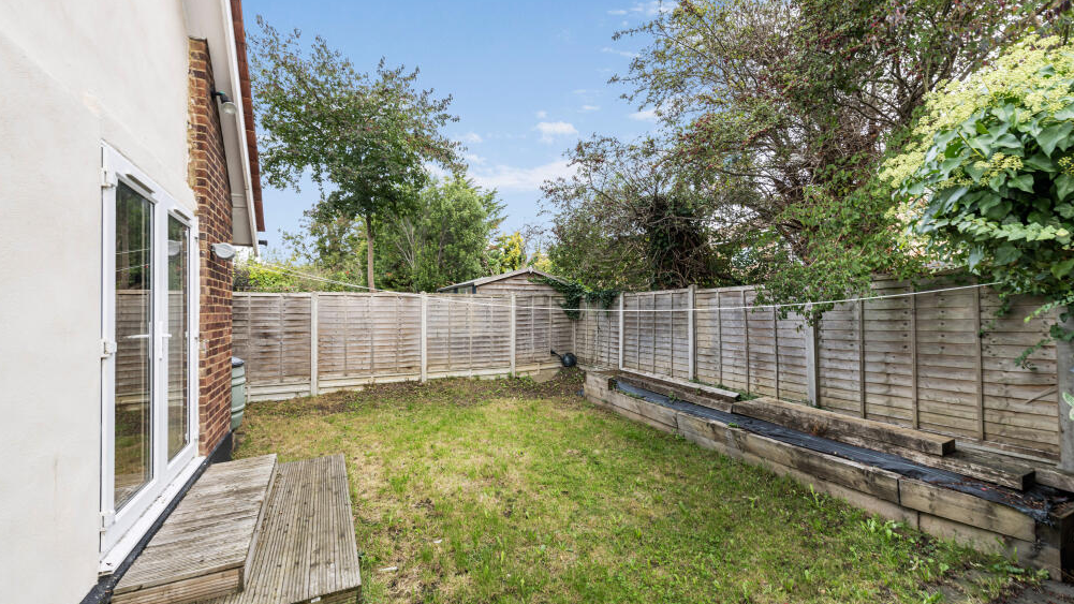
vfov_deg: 70.5
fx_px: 427
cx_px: 534
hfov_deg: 103.0
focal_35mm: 15
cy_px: 308
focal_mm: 14
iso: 200
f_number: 8
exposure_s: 1/40
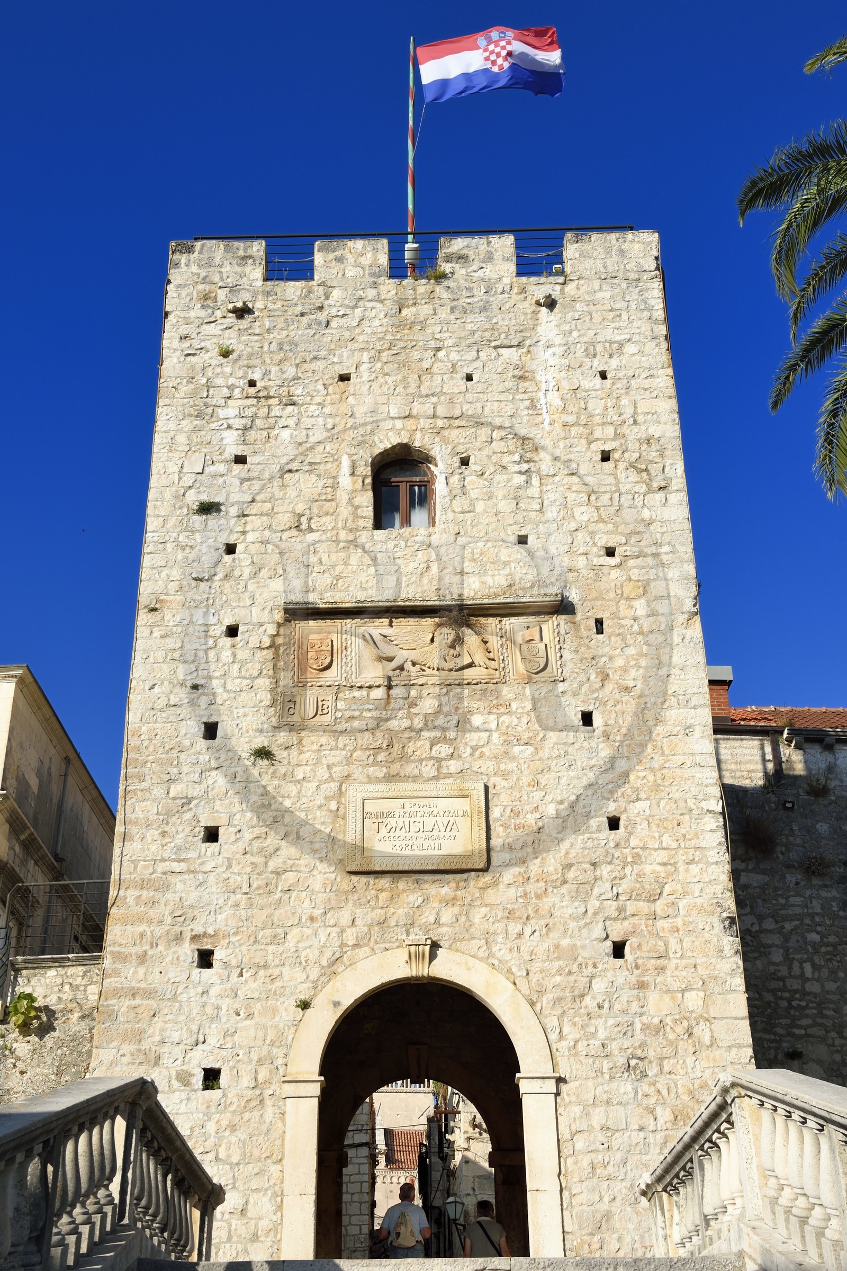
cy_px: 636
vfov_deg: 43.6
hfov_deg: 29.9
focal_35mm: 45
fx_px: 1588
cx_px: 424
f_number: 11
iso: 200
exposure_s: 1/320
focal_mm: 45
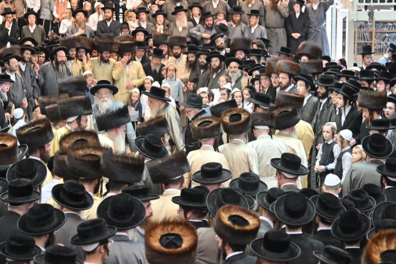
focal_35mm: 127
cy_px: 132
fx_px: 1396
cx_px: 198
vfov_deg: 10.8
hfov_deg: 16.1
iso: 500
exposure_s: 1/160
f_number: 4
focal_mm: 85
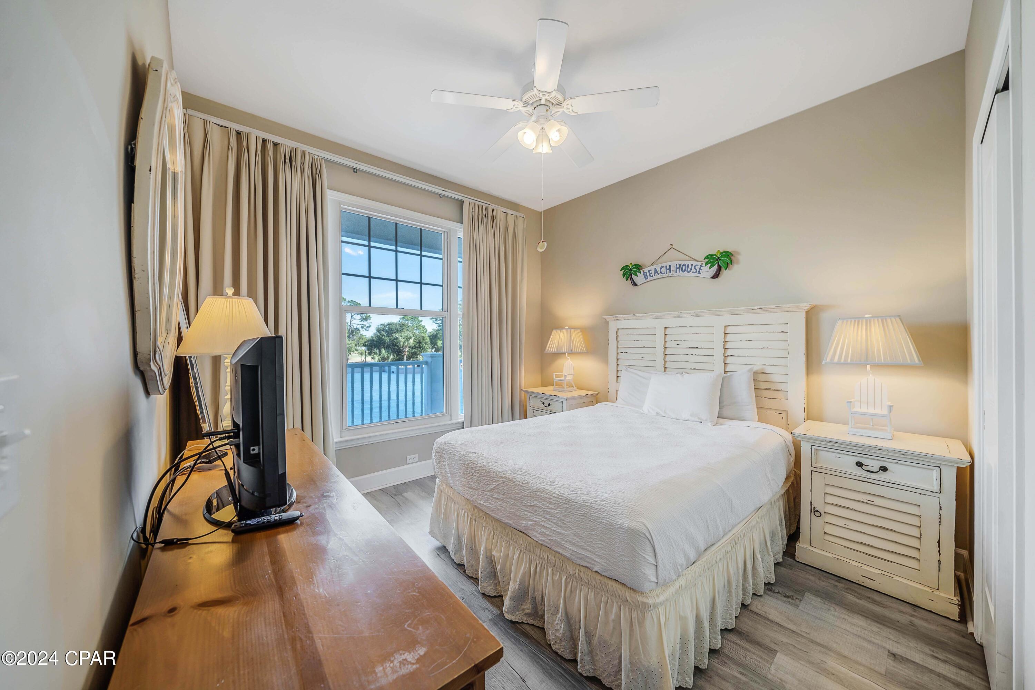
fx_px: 345
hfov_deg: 112.6
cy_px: 345
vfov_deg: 90.0
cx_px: 518
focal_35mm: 12
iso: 100
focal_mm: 12
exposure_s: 1/20
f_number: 5.6
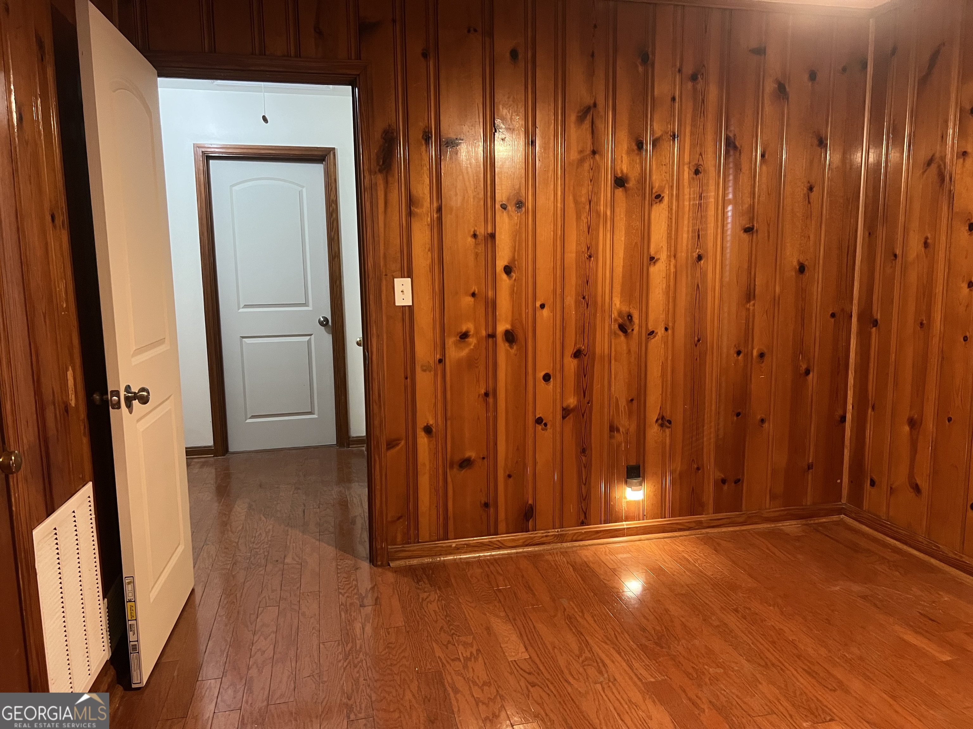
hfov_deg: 67.3
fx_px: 731
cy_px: 364
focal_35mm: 26
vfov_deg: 53.1
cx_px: 486
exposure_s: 1/40
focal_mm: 5.7
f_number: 1.5
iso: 500
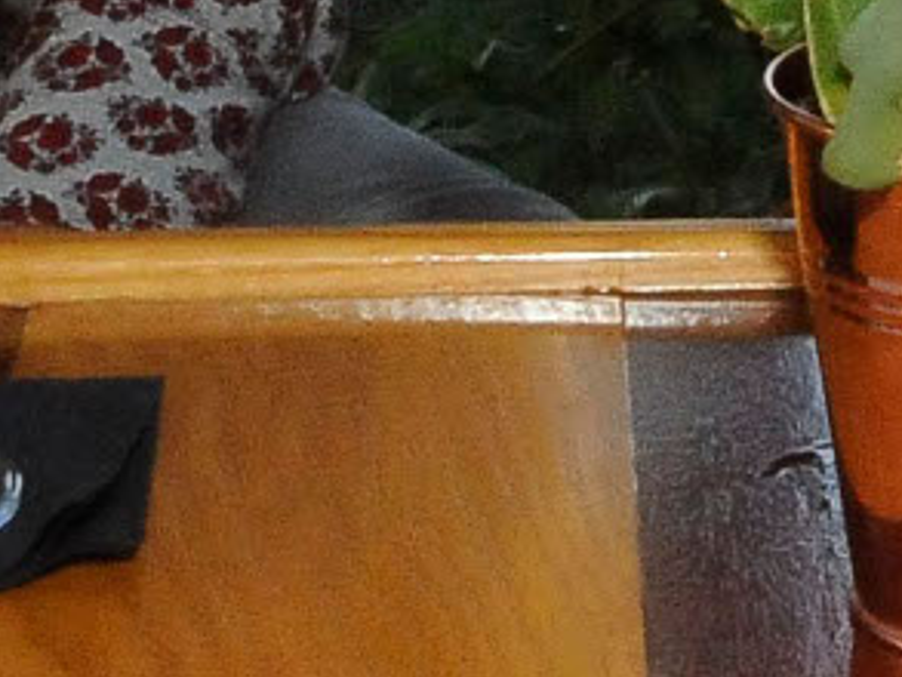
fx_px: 6074
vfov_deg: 5.9
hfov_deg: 8.5
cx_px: 593
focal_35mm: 233
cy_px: -1365
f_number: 22
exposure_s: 1/200
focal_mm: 29
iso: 4000
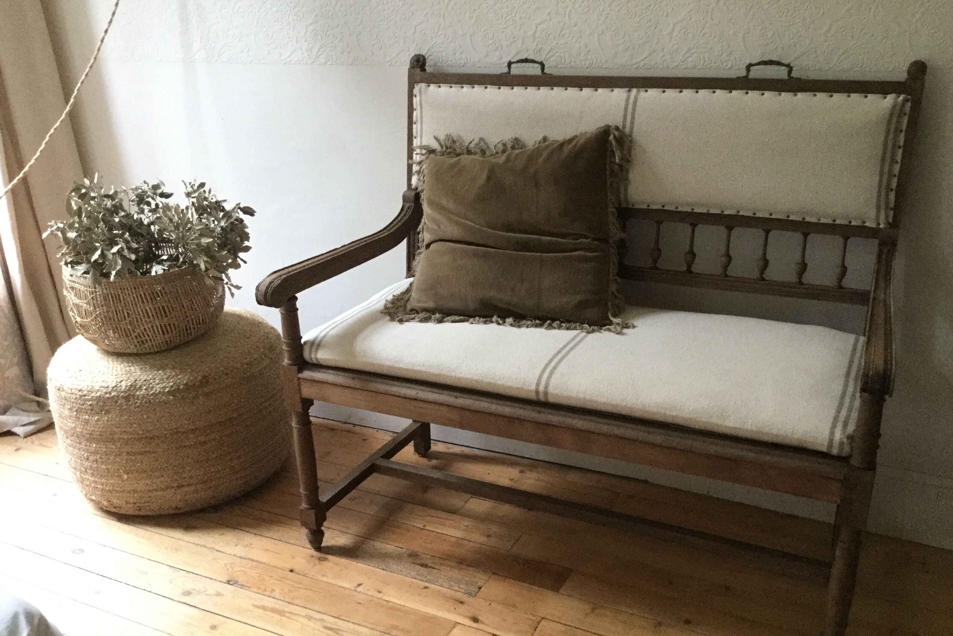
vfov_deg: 39.9
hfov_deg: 57.2
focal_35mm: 33
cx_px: 479
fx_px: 874
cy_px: 361
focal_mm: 3.3
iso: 200
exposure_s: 1/17
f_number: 2.4
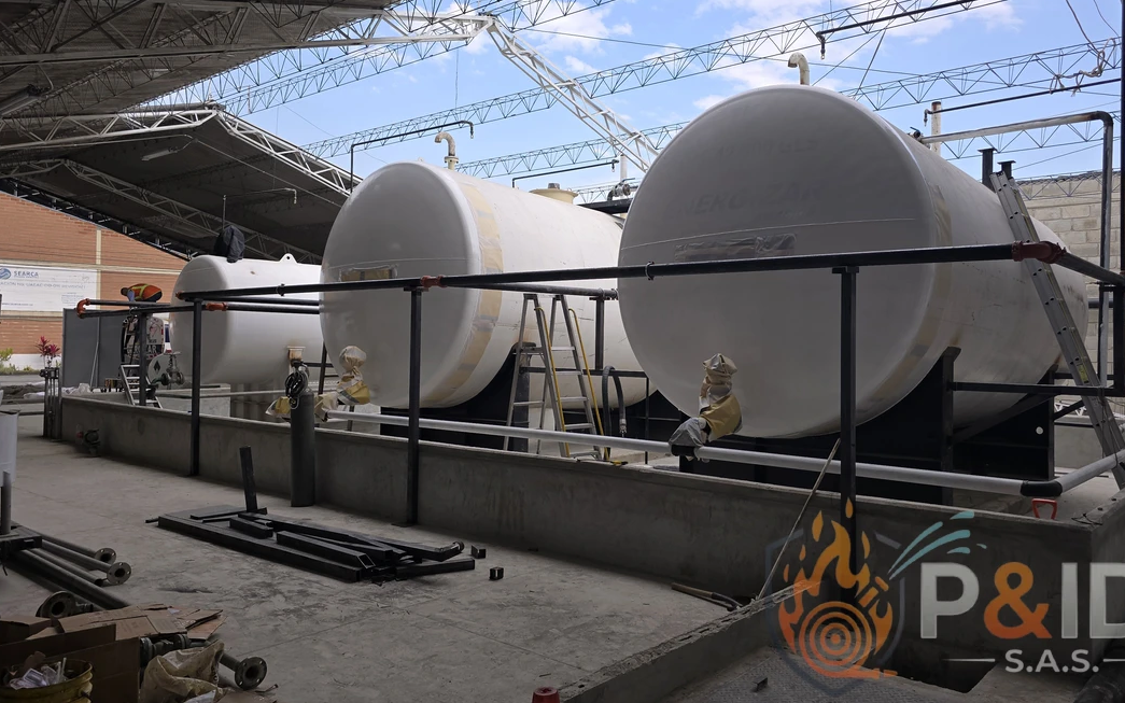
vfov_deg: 44.5
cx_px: 605
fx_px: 858
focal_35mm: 28
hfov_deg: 66.4
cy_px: 321
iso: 12
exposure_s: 1/273
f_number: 1.7
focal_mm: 6.3
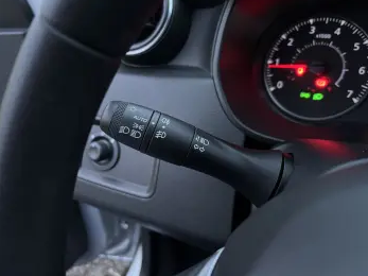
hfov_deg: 65.3
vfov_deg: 51.3
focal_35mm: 27
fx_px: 287
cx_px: 189
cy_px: 135
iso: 500
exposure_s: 1/31
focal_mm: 5.96
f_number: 1.6
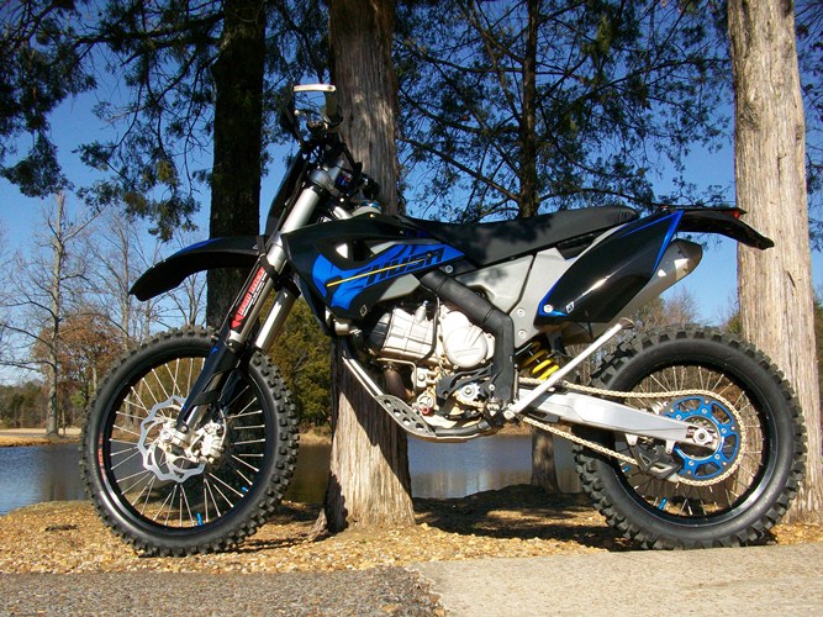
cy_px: 308
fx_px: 761
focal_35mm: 32
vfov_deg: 44.1
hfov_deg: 56.8
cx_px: 412
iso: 64
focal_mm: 5.7
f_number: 5.5
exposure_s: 1/320
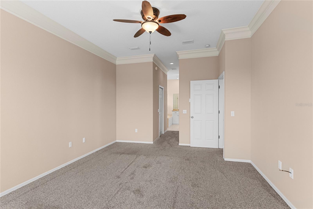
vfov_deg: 70.5
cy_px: 104
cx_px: 156
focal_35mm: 17
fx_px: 148
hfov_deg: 93.3
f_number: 8
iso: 400
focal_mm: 17
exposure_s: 1/6
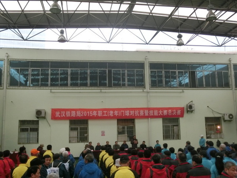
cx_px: 118
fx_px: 260
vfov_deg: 37.7
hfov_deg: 49.0
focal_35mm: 38
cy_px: 89
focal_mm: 6.67
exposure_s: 1/100
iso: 400
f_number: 3.9
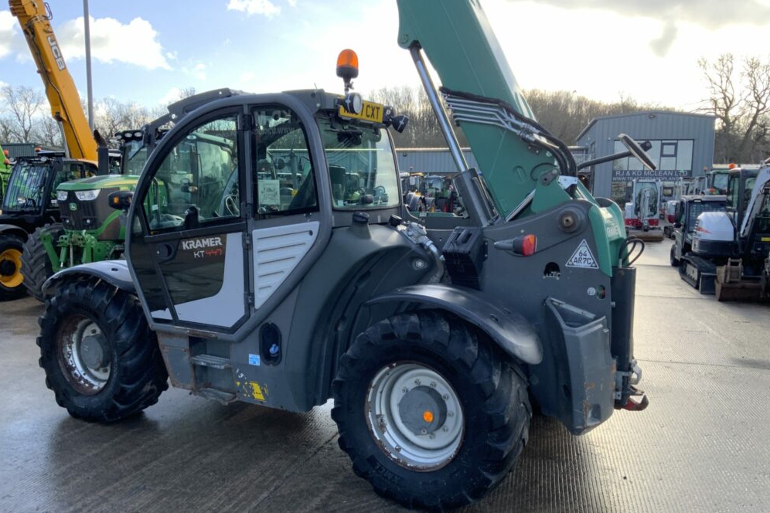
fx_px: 663
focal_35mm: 31
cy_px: 293
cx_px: 379
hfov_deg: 60.3
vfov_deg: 42.2
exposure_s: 1/312
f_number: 1.8
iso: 16
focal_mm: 3
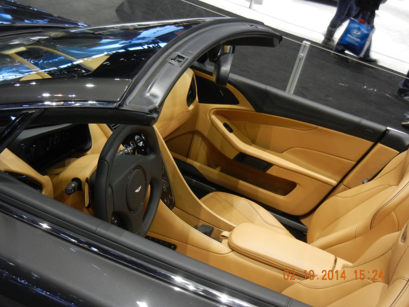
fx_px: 614
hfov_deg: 36.8
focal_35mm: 52
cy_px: 154
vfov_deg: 28.0
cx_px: 204
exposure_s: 1/31.8
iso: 400
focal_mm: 9.3
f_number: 3.9
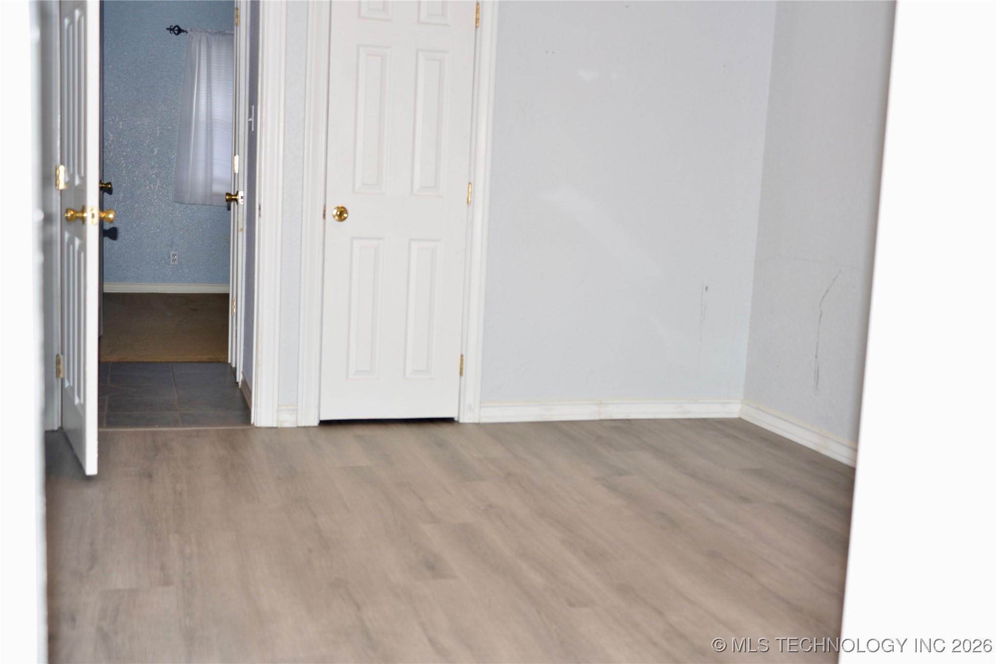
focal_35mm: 40
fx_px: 1107
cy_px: 332
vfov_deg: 33.4
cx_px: 498
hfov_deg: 48.4
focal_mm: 40
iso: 320
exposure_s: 1/60
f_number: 4
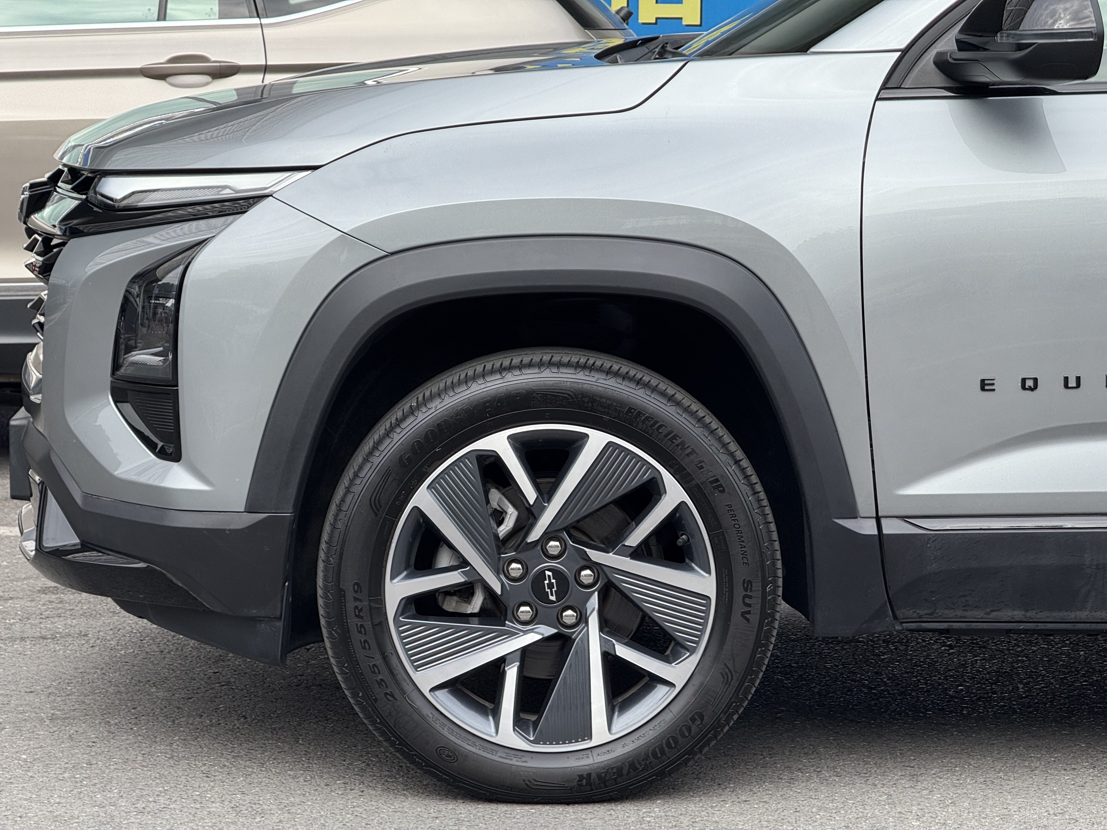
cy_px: 415
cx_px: 554
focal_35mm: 120
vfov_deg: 12.3
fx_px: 3838
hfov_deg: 16.4
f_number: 2.8
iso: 50
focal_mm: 15.66
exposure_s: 1/616
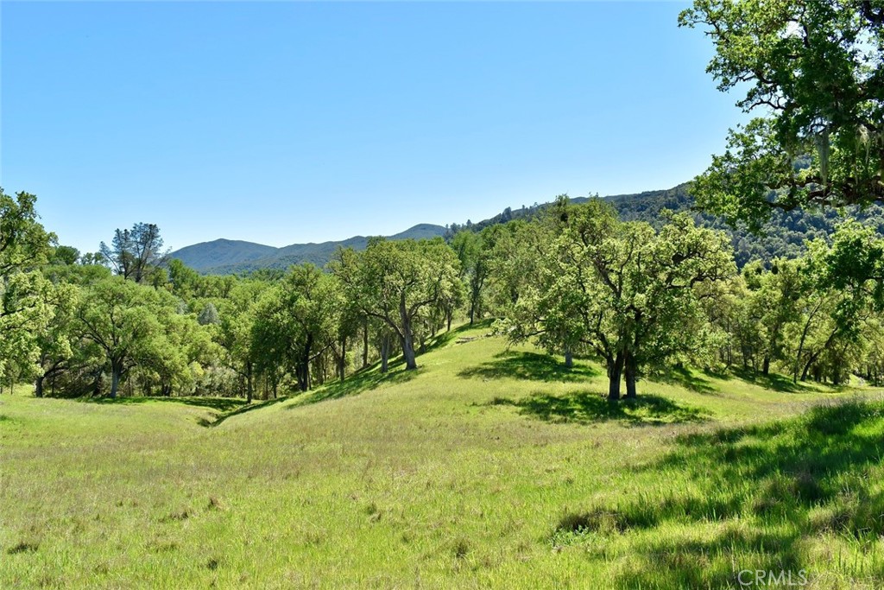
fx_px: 884
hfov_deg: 53.1
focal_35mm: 36
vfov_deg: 36.9
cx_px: 442
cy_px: 295
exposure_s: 1/400
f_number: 11
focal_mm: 24
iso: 400
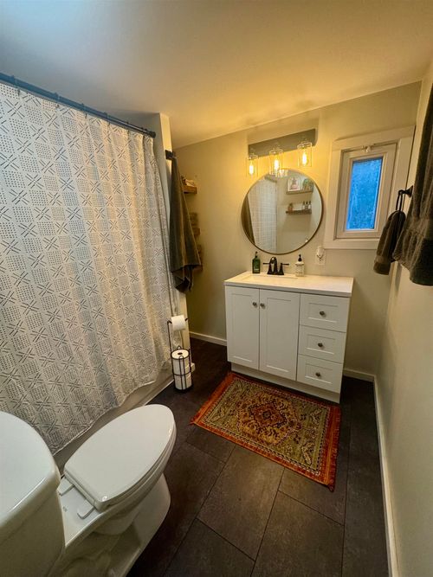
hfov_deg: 85.7
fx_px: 234
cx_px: 216
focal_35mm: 14
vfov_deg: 102.1
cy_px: 288
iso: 160
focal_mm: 2.22
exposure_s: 1/120
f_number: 2.2
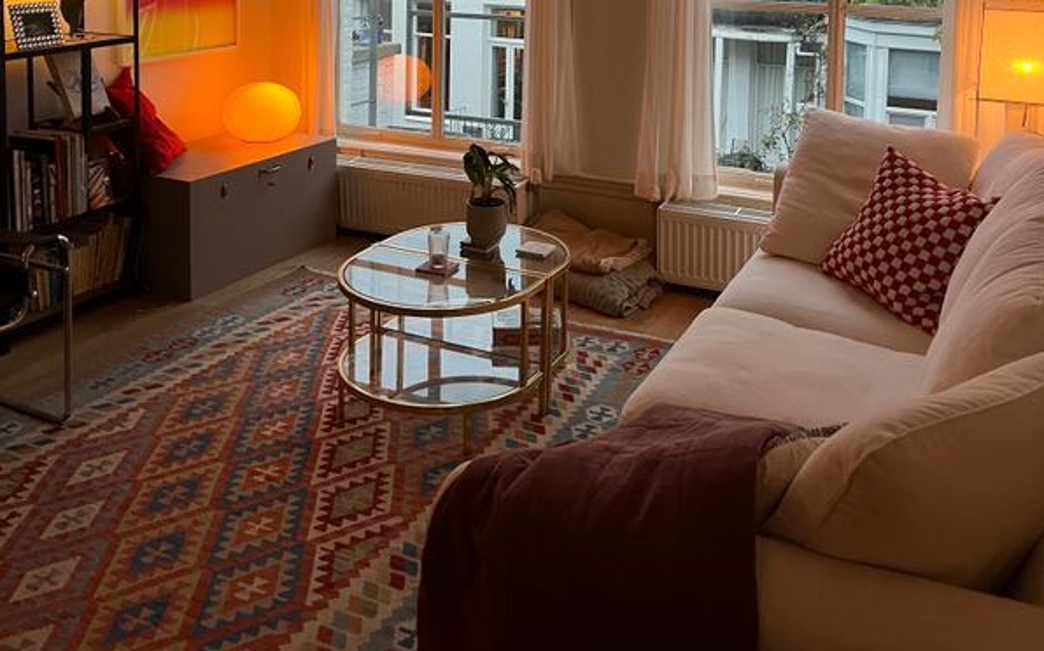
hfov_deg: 52.8
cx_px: 524
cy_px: 0
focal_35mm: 37
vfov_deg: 31.8
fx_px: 1052
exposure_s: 1/33
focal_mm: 5.1
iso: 400
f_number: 1.6
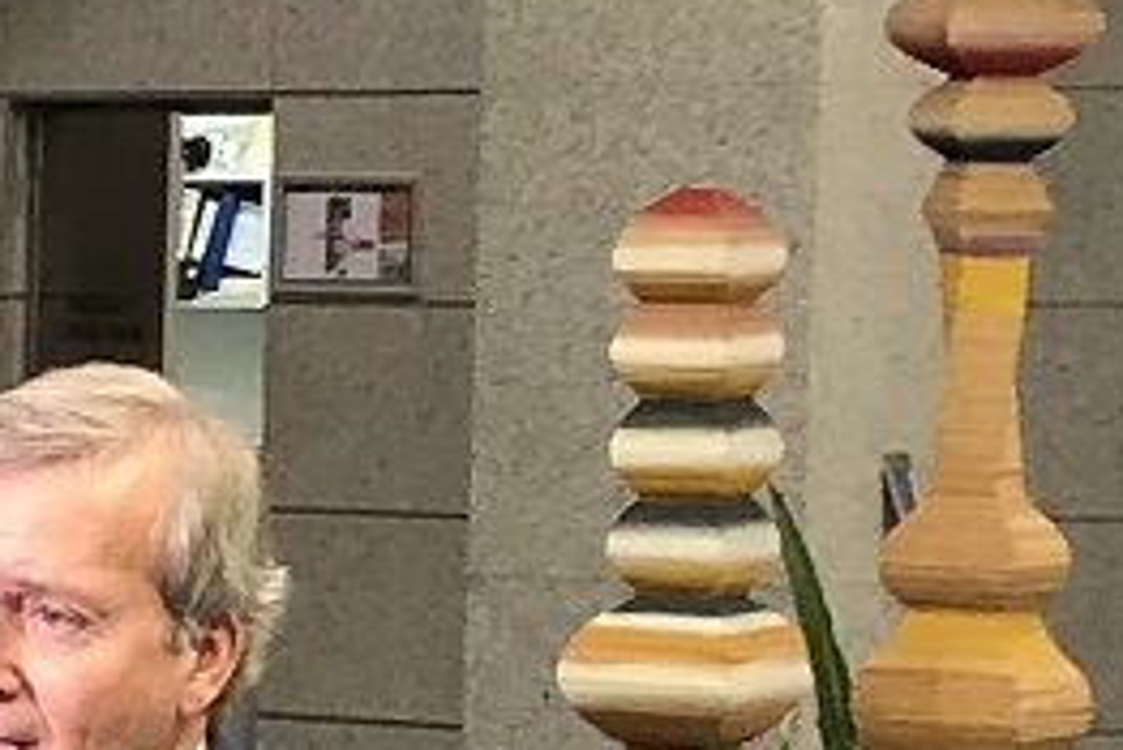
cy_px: 746
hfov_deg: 8.6
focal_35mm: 224
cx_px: -1252
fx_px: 6991
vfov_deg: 6.1
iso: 50
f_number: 1.8
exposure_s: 1/17
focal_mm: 4
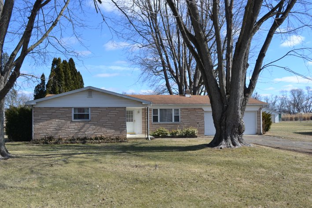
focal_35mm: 33
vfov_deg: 40.0
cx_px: 156
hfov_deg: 57.2
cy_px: 104
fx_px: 286
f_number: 7.1
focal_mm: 22
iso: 100
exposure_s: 1/250
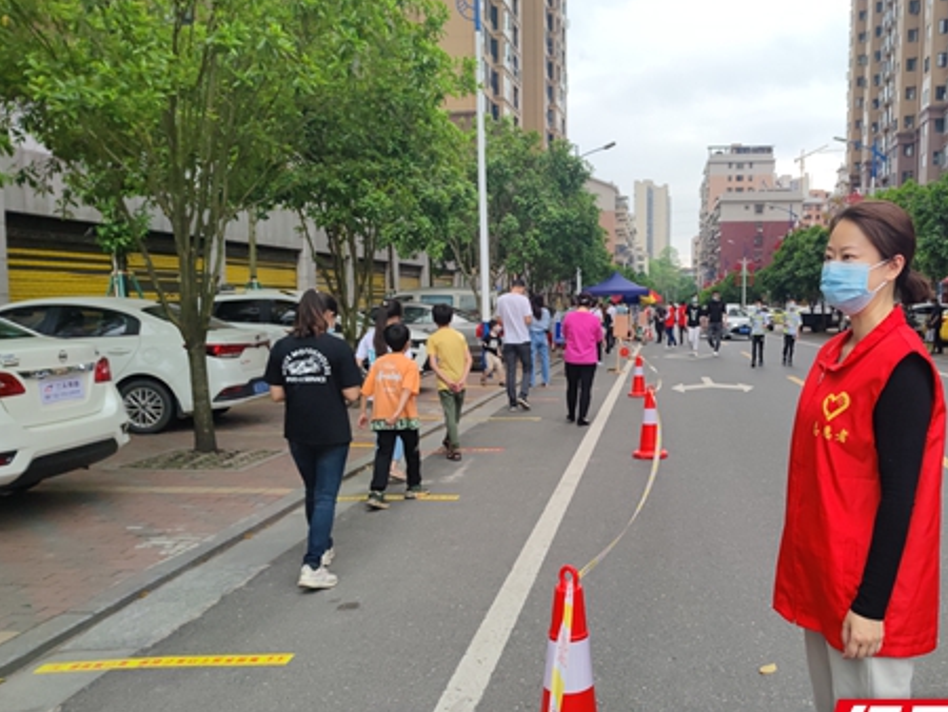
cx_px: 607
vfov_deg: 44.2
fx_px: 877
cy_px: 385
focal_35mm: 32
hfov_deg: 55.9
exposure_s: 1/712
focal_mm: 6.72
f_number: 1.69
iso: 50
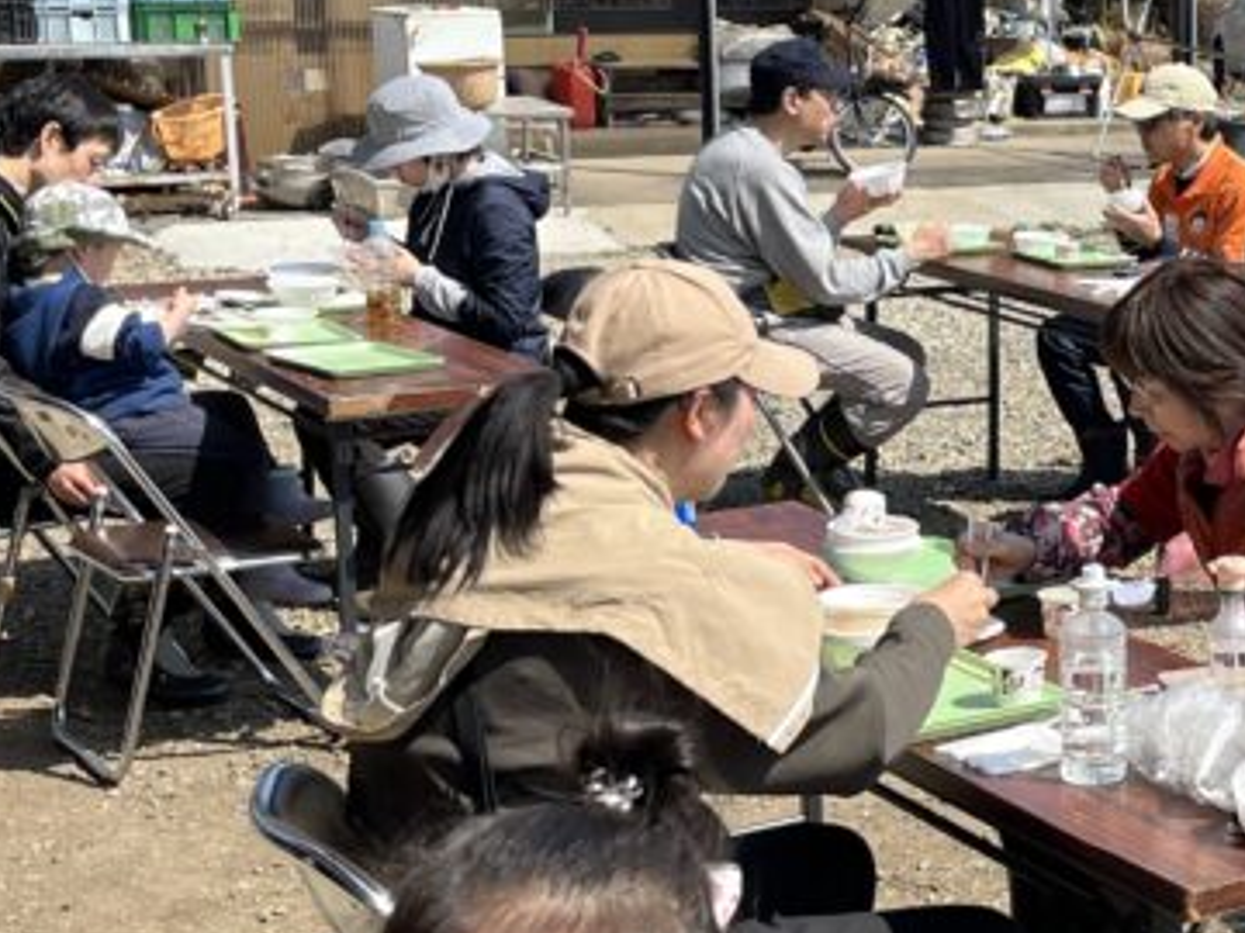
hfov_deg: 24.3
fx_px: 2661
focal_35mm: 74
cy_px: 425
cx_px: 1418
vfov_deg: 19.9
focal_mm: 5.1
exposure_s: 1/2358
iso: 50
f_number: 1.6
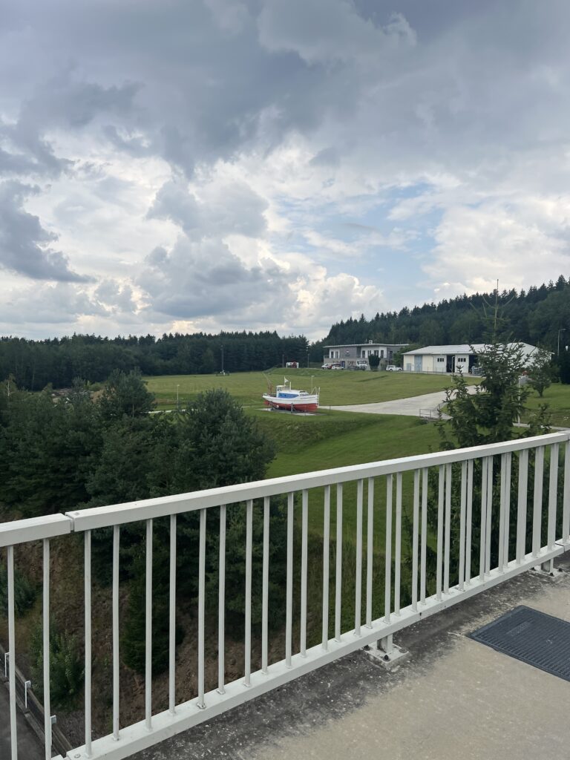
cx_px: 285
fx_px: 571
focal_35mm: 26
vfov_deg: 67.3
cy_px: 380
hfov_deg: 53.1
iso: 50
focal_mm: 5.7
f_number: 1.5
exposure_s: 1/2994
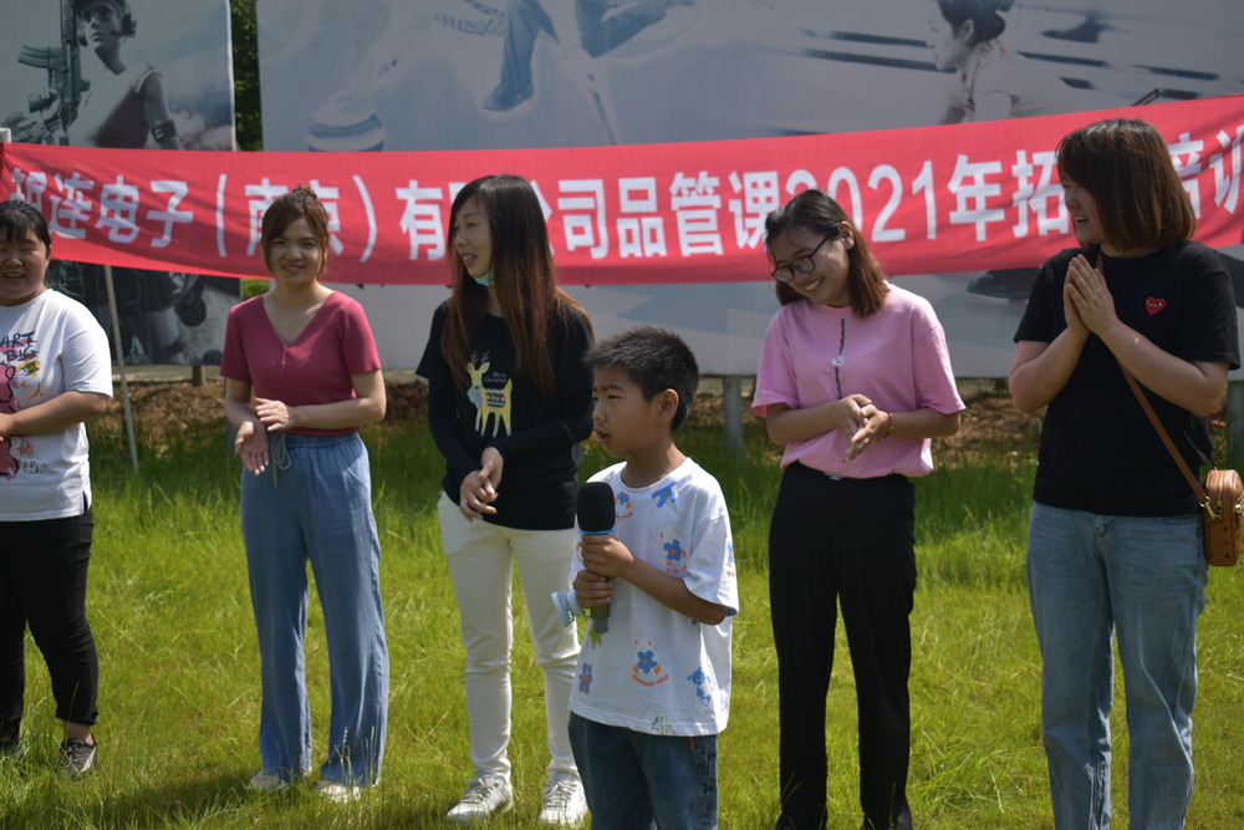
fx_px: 1762
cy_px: 415
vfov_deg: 26.5
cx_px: 622
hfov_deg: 38.9
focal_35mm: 51
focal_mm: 34
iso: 100
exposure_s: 1/800
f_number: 4.5
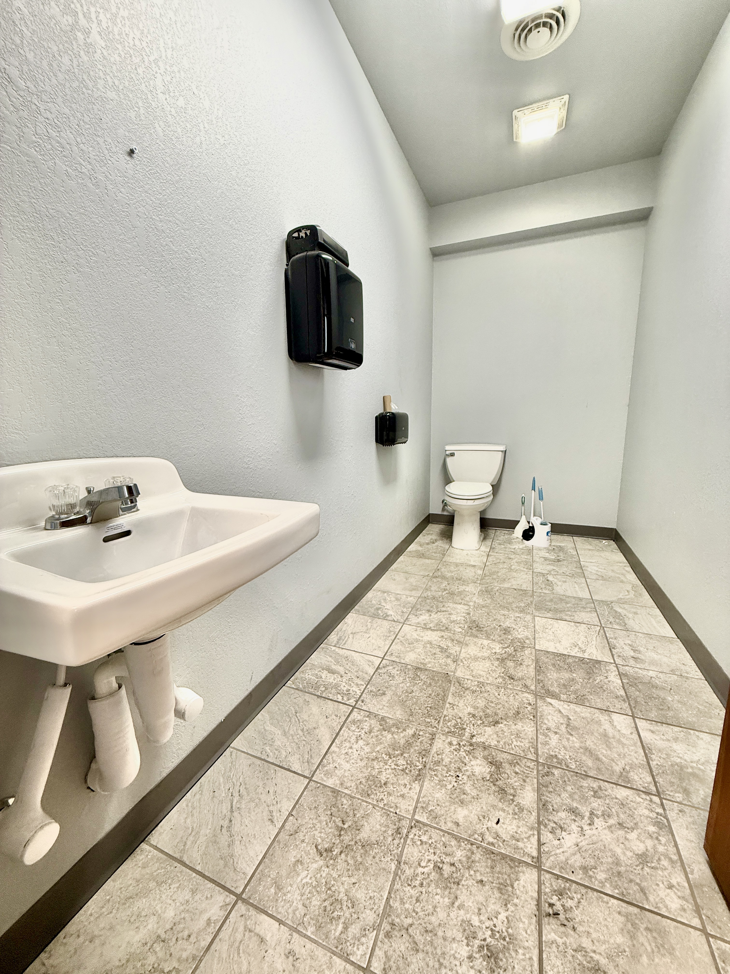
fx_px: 394
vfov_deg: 102.1
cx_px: 365
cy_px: 487
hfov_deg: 85.7
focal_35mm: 14
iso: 200
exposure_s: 1/100
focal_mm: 2.22
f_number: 2.2
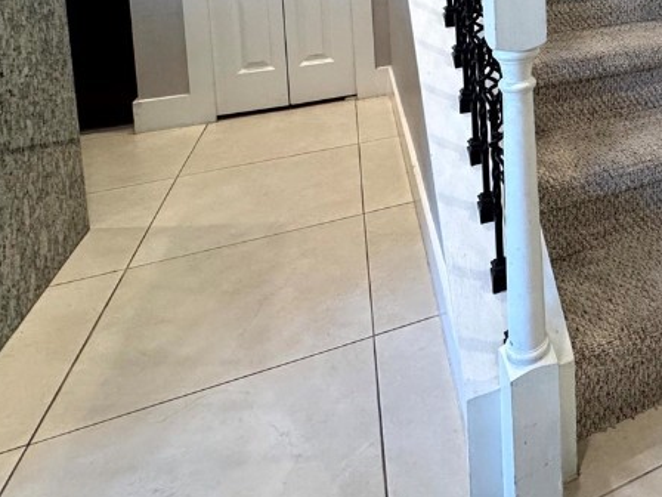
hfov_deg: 47.7
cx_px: 653
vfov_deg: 36.6
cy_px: -62
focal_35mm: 32
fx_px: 612
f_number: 2.2
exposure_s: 1/120
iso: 250
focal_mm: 2.22
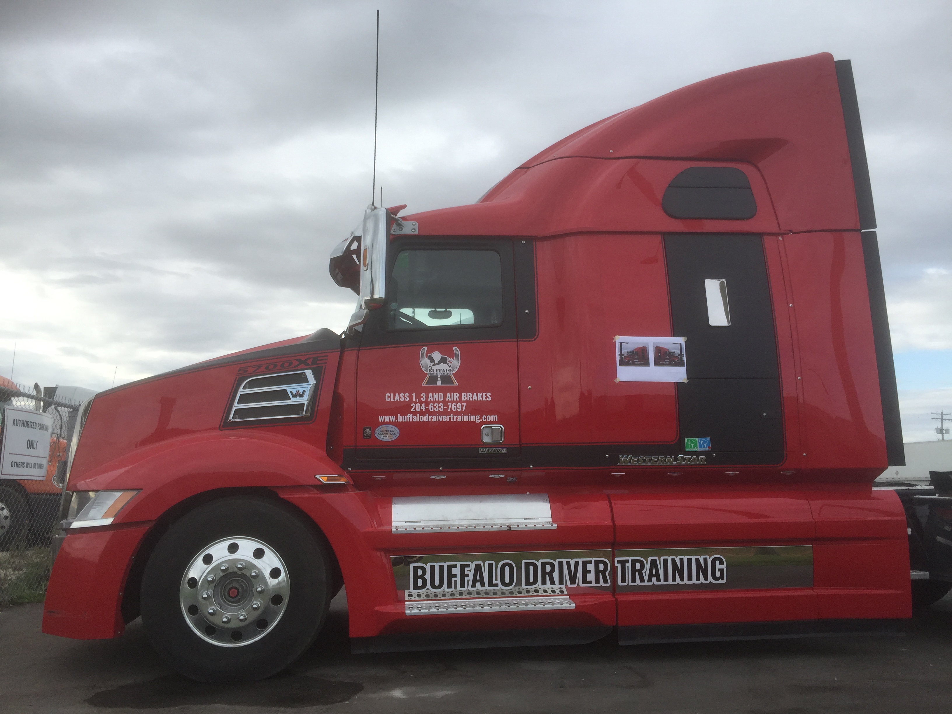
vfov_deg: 48.2
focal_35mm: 29
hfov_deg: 61.7
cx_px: 476
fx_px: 798
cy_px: 357
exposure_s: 1/860
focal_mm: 4.15
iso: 32
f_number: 2.2
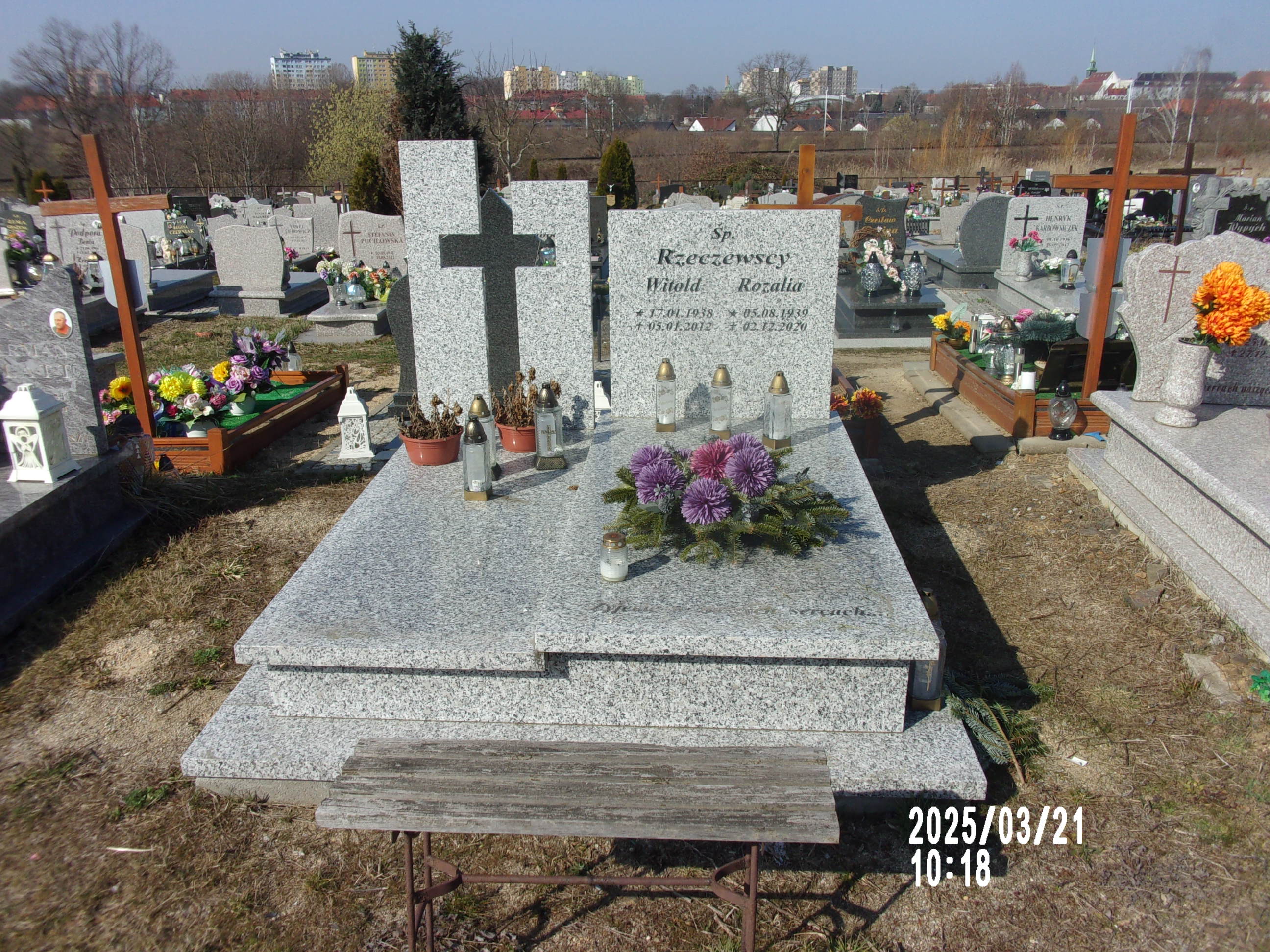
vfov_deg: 49.7
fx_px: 1027
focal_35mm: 28
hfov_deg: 63.4
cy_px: 476
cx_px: 635
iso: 80
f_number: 10.8
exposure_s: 1/140
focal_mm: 5.1
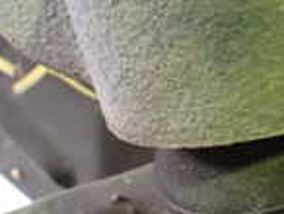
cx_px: 284
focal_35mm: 123
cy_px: 142
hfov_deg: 15.7
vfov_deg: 12.1
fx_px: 1011
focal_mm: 5.4
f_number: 2.3
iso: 1600
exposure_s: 1/30
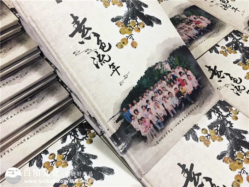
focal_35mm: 29
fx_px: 209
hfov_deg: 61.7
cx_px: 124
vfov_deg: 48.2
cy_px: 94
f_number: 2.2
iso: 200
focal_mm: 4.15
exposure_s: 1/33
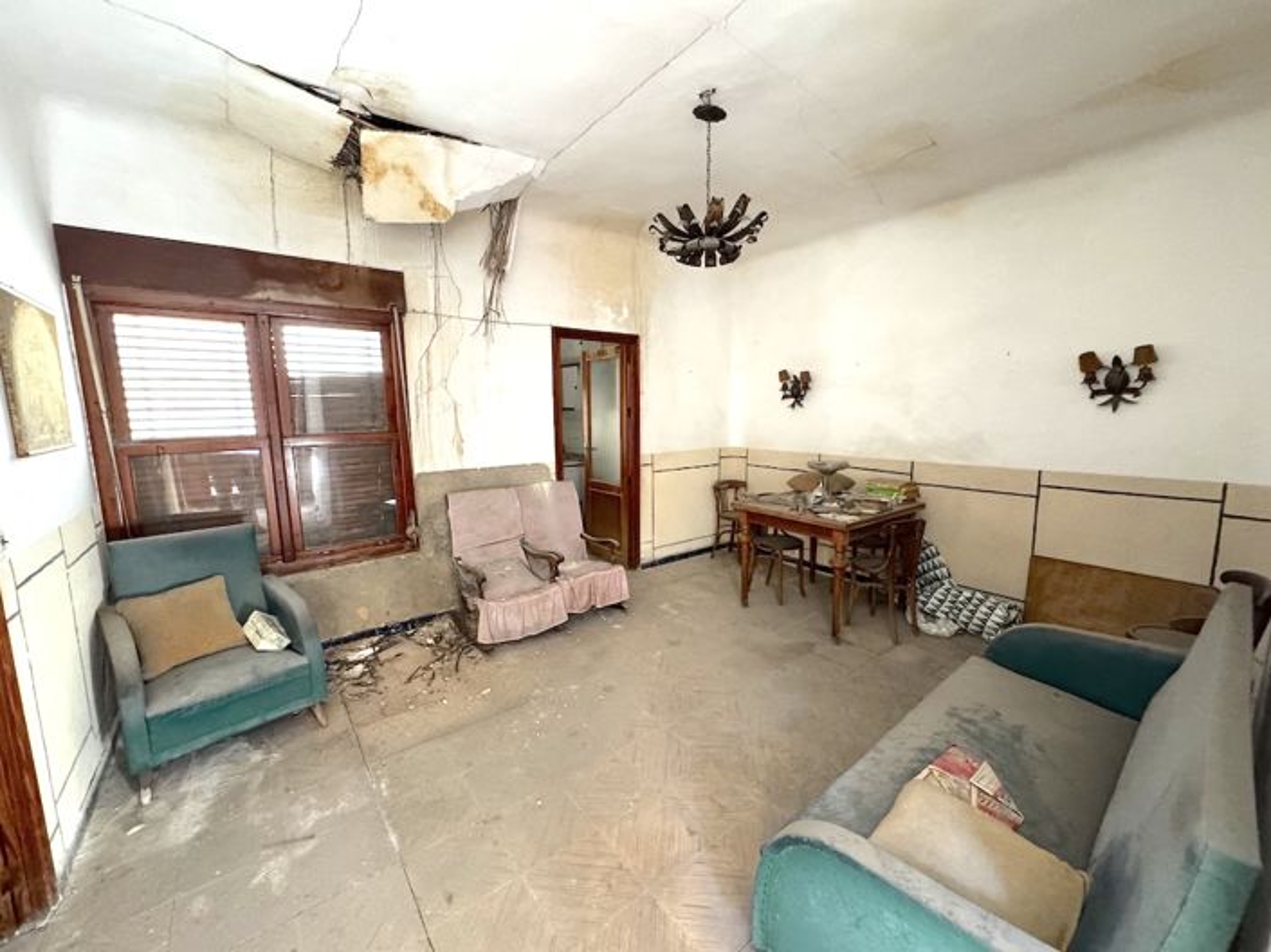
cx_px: 636
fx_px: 514
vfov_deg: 85.6
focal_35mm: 14
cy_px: 476
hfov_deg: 102.1
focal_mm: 2.22
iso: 1000
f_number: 2.2
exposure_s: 1/60
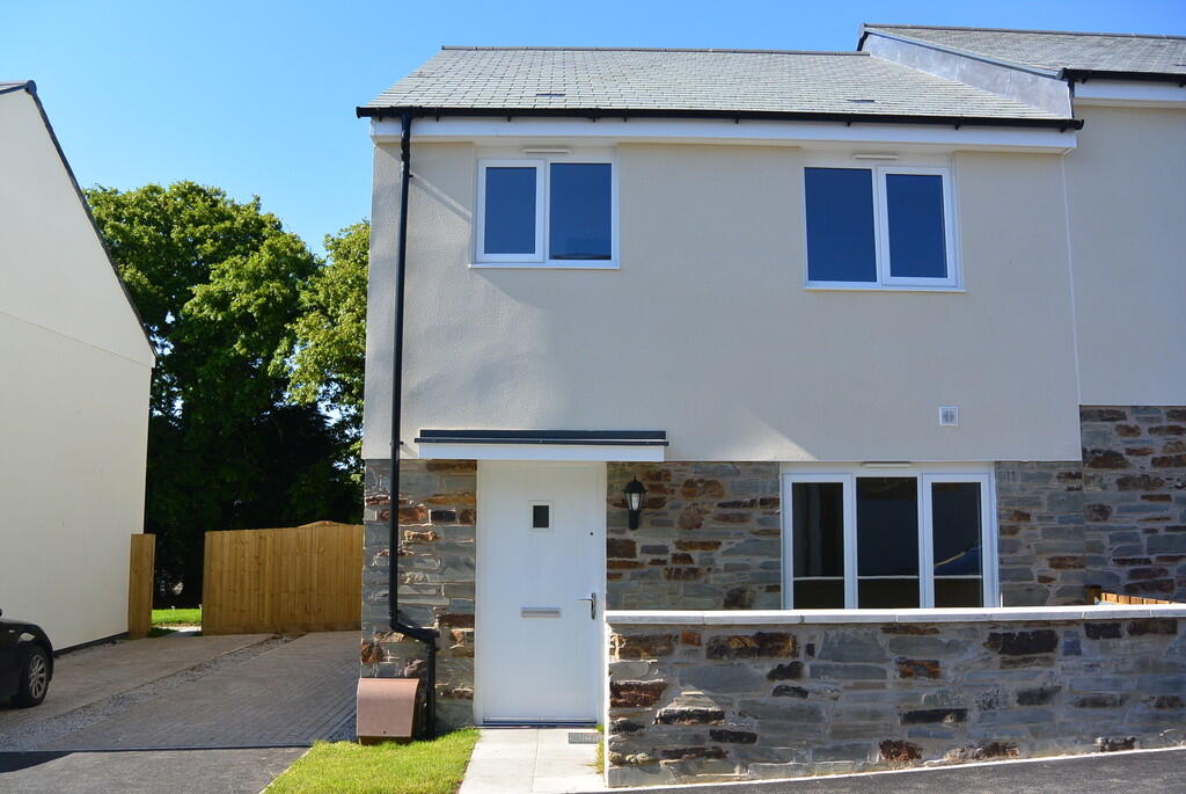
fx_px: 956
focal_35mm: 29
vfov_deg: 45.1
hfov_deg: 63.6
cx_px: 593
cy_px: 397
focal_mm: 11
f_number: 4.5
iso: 100
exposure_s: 1/400
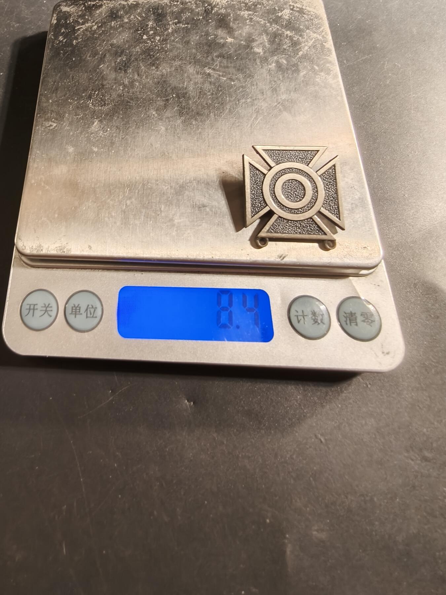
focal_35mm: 23
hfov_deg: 58.9
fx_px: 395
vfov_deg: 73.9
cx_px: 223
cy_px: 298
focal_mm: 2.32
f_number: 2
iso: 160
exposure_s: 1/50
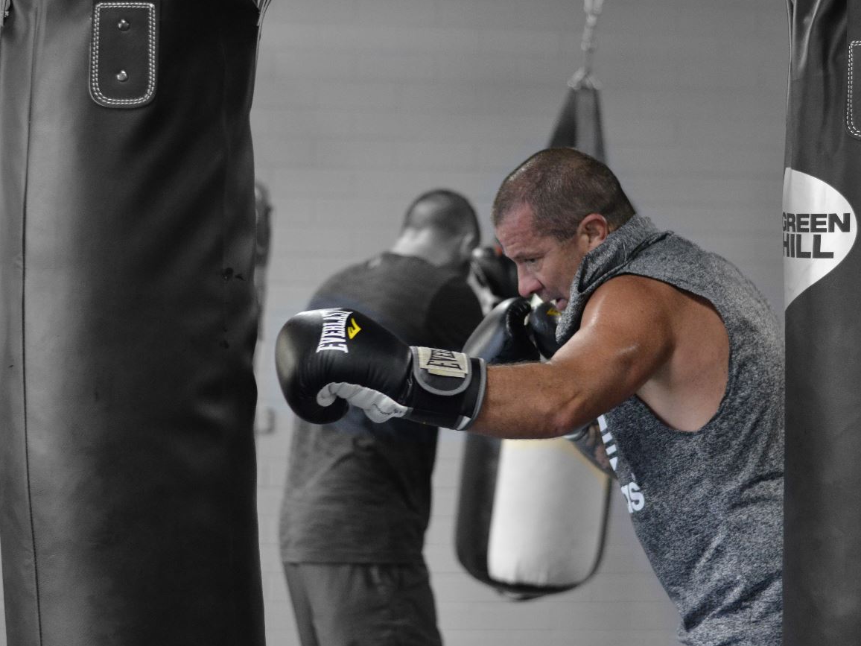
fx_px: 2288
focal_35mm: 92
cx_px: 468
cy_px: 330
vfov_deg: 16.1
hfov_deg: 21.3
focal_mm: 50
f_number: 1.8
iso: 2000
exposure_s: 1/640
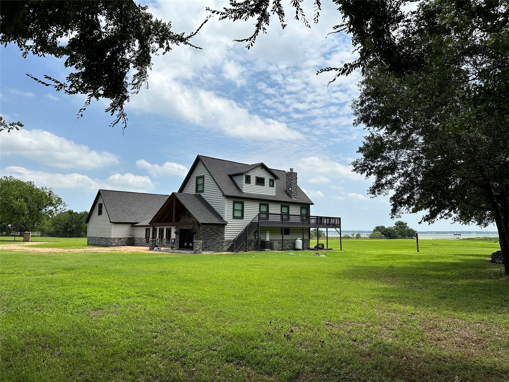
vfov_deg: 56.8
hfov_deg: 71.6
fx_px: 353
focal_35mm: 24
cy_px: 191
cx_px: 254
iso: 80
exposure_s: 1/7576
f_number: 1.78
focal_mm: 6.86
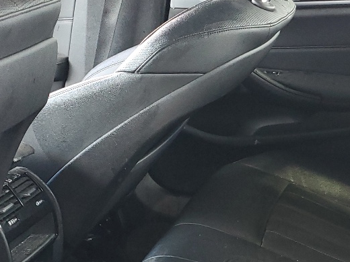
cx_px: 258
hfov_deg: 24.2
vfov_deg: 18.2
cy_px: 214
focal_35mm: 80
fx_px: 809
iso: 140
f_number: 1.5
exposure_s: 1/60.2
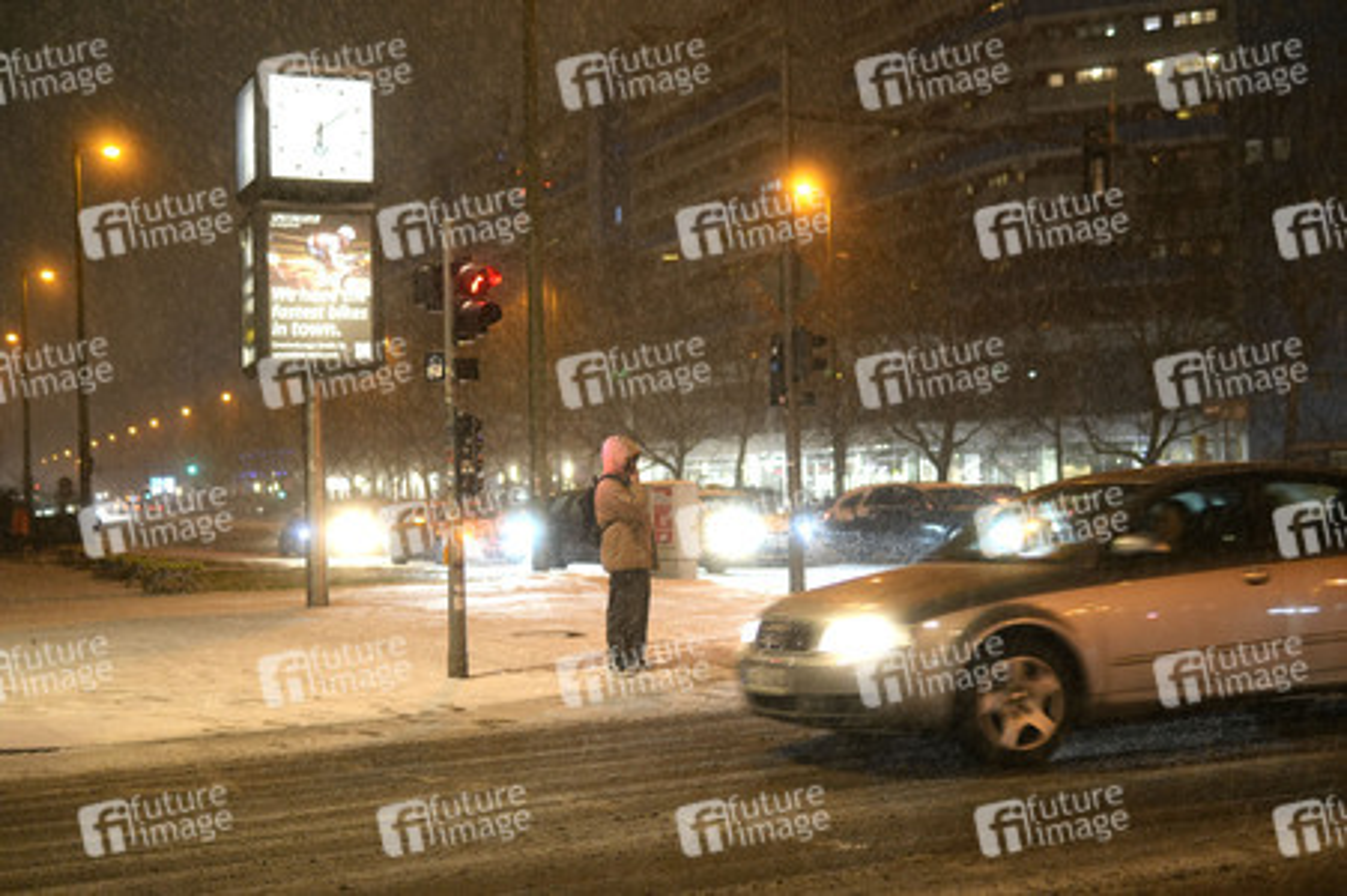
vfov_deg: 29.8
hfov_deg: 43.6
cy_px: 448
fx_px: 1682
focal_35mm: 45
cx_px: 674
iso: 640
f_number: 1.4
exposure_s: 1/100
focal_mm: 30
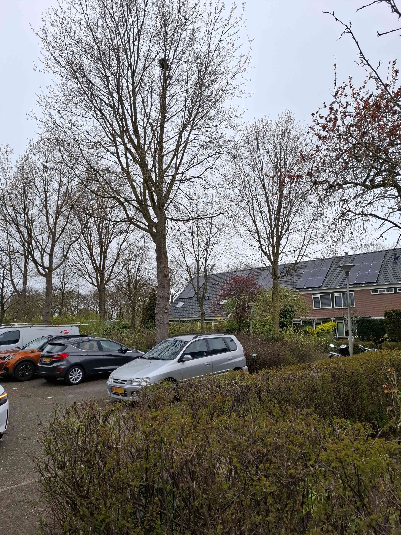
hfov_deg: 58.9
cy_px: 268
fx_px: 355
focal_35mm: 23
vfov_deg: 73.9
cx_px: 200
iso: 50
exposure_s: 1/809
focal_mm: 5.54
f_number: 1.8
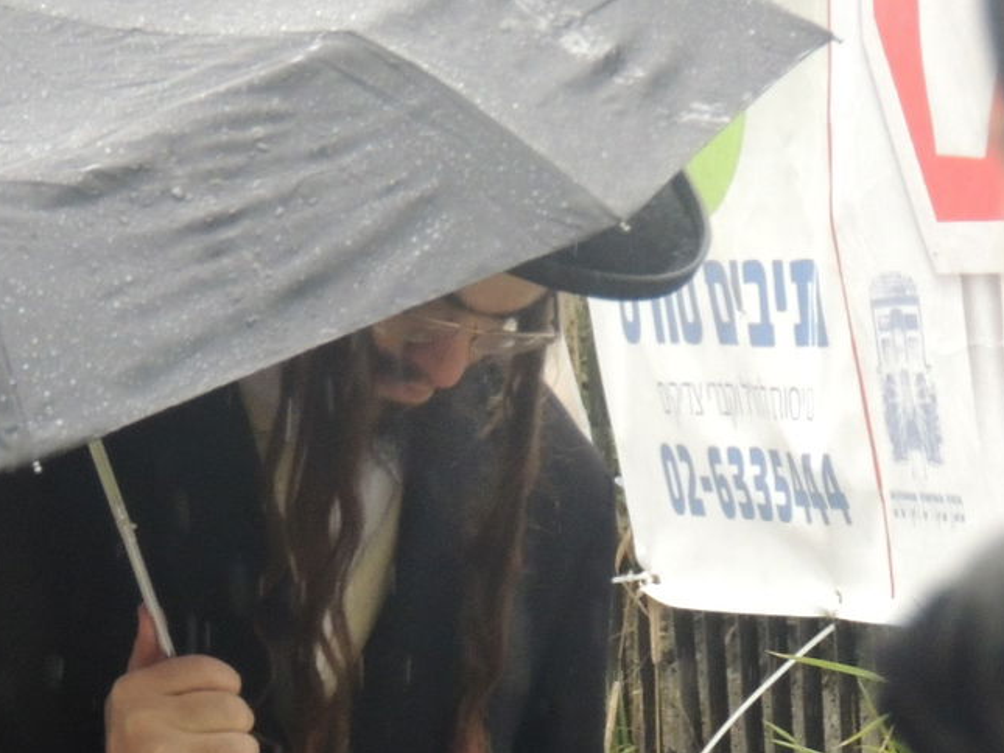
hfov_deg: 3.3
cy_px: 454
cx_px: 247
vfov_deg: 2.5
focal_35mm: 597
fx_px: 17319
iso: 800
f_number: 4.7
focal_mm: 49
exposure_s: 1/250
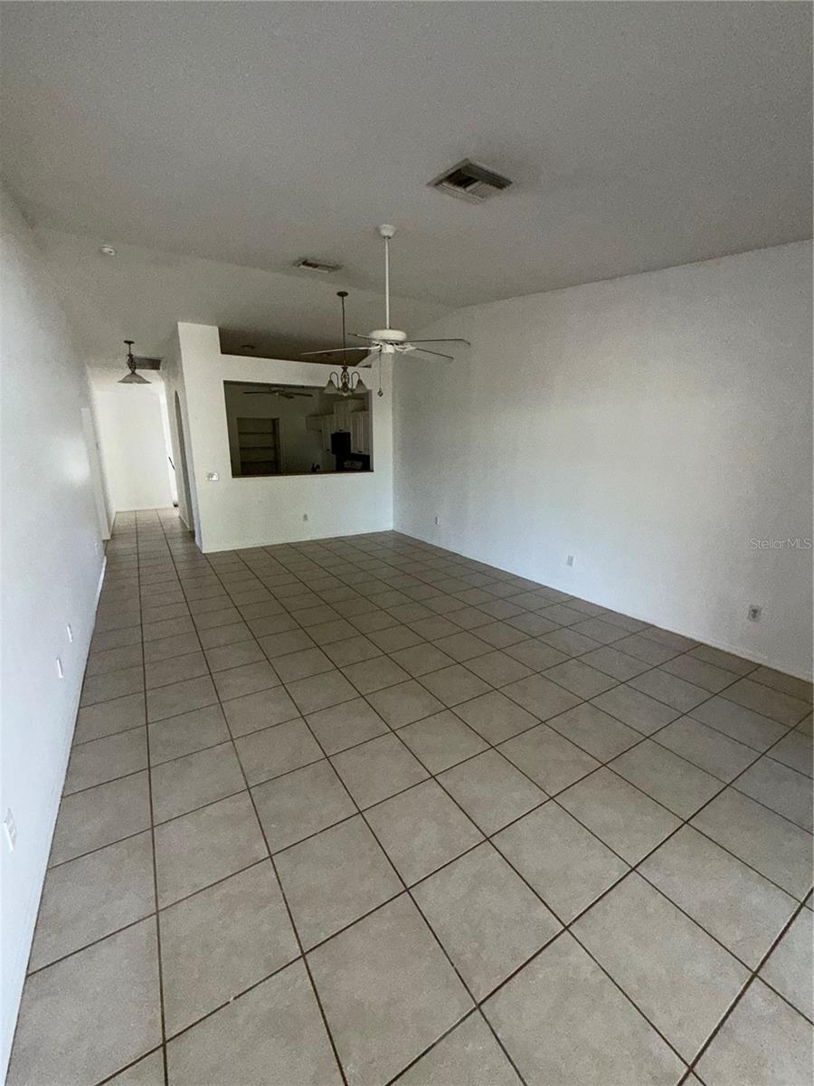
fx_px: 439
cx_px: 407
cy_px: 543
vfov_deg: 102.1
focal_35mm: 14
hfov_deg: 85.7
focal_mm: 2.22
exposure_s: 1/98
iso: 200
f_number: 2.2
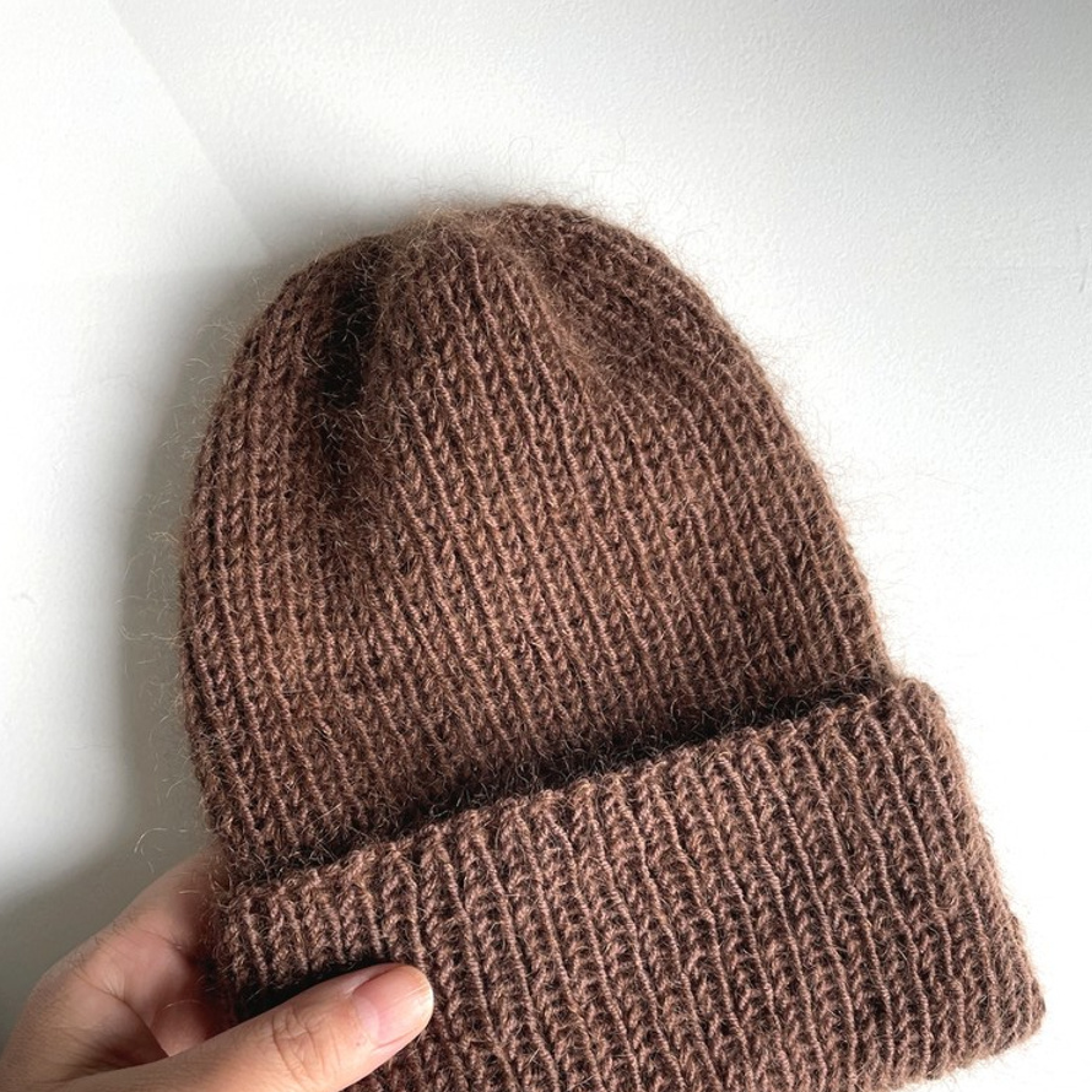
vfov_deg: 51.5
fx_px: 1106
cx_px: 550
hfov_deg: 52.5
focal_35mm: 31
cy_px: 735
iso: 64
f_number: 1.6
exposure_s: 1/121
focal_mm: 4.2
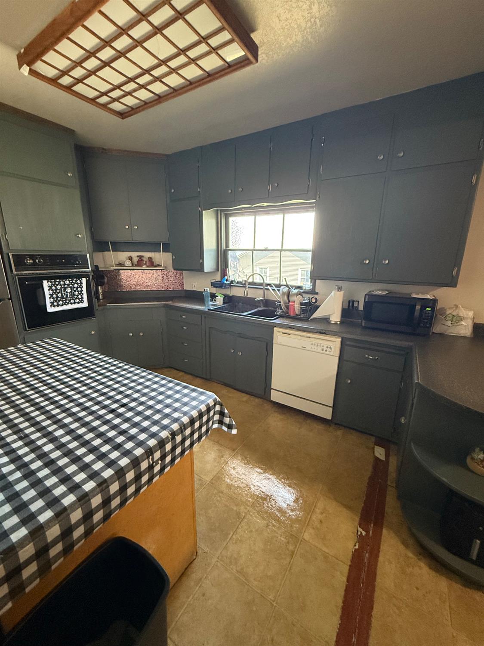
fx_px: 261
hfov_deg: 85.7
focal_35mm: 14
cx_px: 242
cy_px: 323
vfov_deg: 102.1
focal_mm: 2.22
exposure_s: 1/60
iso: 500
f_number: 2.2
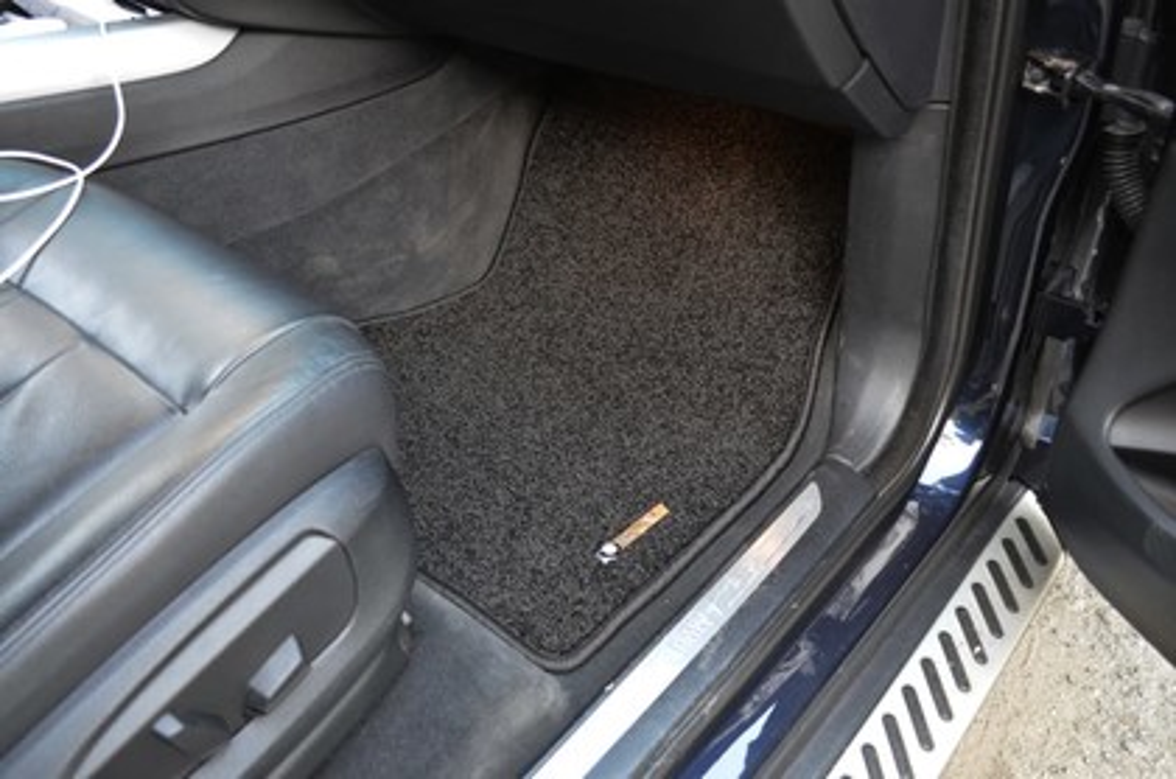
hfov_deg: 57.3
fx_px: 1076
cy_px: 390
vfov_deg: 39.8
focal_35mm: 33
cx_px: 588
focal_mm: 22
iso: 1600
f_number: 3.8
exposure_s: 1/30
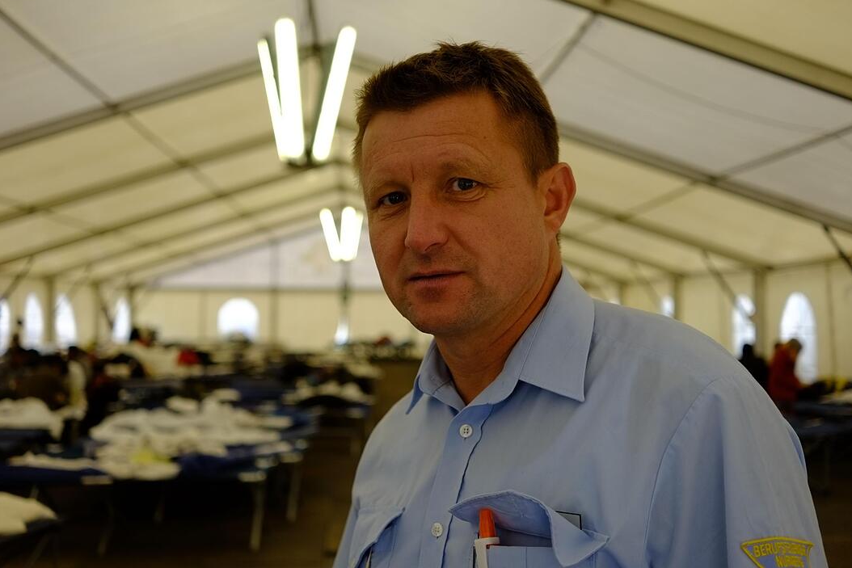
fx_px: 994
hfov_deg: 46.4
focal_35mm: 42
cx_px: 433
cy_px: 278
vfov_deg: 31.9
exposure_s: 1/125
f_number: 2.8
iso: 200
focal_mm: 27
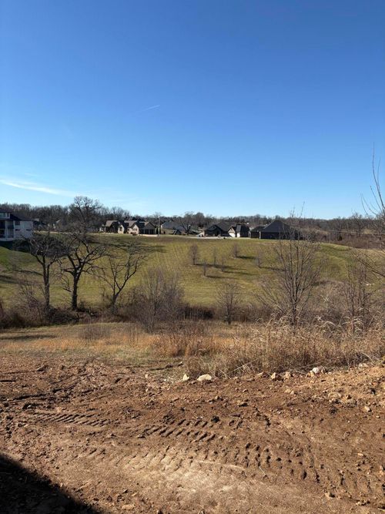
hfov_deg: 53.0
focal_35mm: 26
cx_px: 192
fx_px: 386
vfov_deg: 67.3
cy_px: 257
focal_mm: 5.96
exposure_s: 1/3448
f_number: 1.6
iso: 50
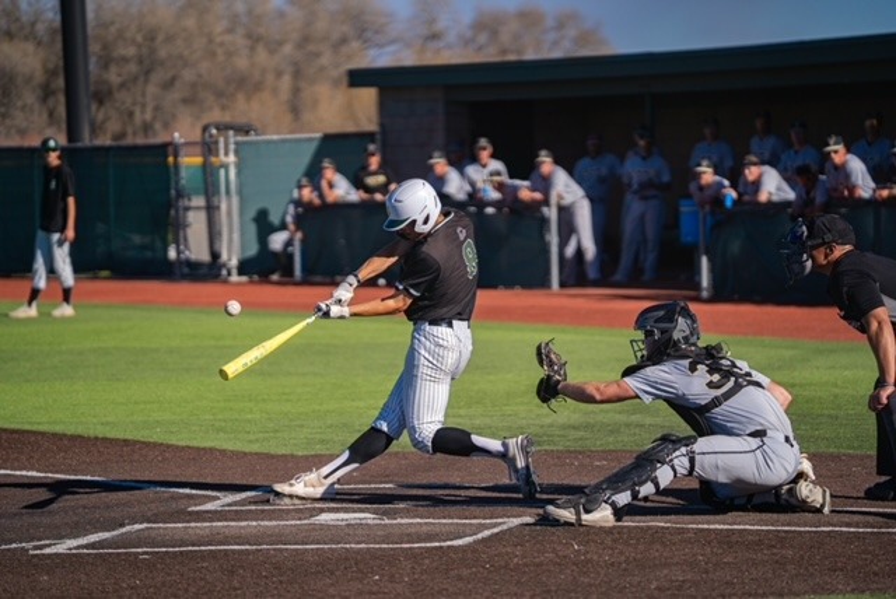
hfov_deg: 13.0
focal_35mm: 158
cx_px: 448
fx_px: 3928
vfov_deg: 8.7
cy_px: 300
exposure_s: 1/4000
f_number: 2.8
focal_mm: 157.7
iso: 160
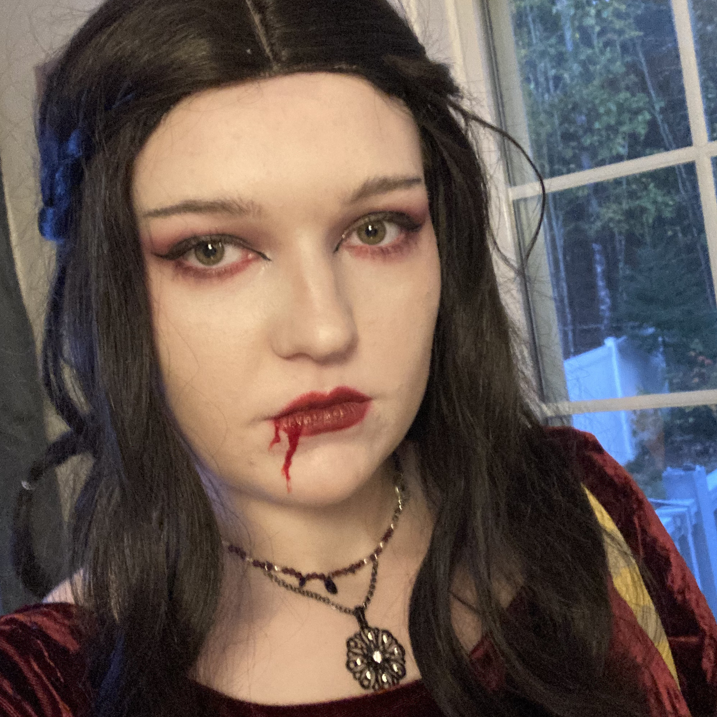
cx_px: 343
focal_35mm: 44
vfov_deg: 38.3
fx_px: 1031
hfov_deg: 38.3
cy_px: 331
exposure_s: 1/20
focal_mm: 2.87
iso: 500
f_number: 2.2
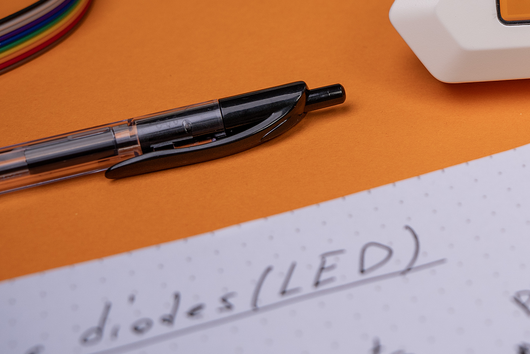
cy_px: -8
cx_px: 583
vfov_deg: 17.7
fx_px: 1106
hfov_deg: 25.0
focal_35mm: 75
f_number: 5.6
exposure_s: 1/60
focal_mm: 31.9
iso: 200
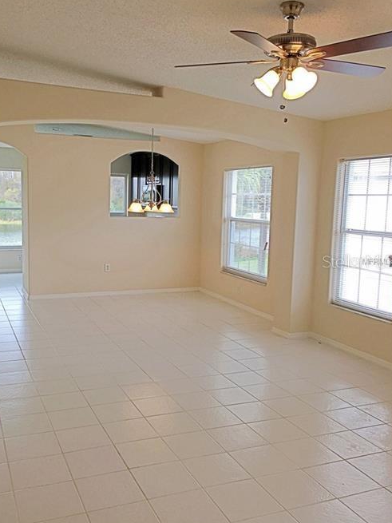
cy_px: 261
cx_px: 168
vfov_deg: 54.0
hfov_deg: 41.7
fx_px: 514
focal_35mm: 34
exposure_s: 1/100
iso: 25
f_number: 2.2
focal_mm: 4.15
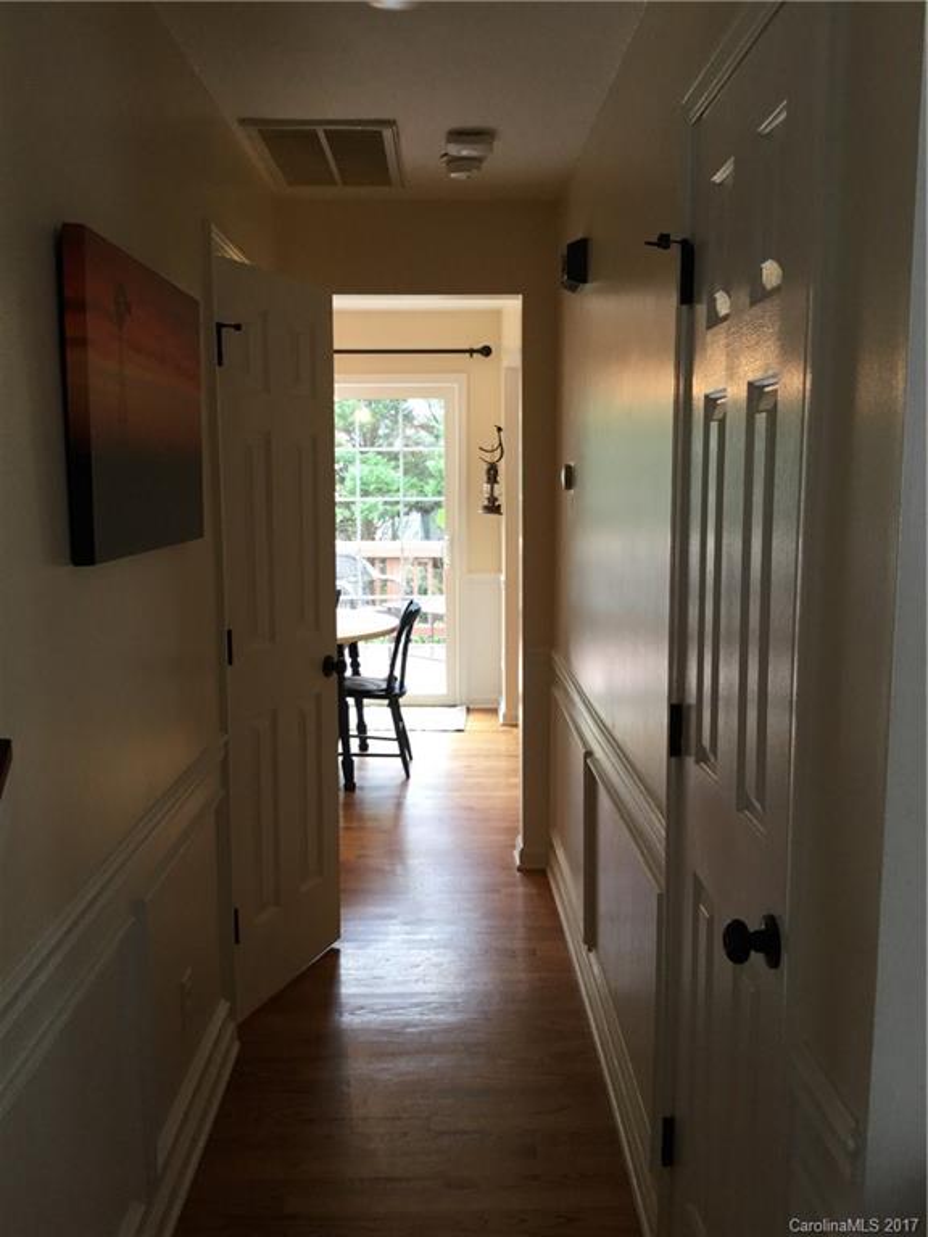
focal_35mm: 31
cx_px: 464
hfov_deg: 45.4
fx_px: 1108
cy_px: 618
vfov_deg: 58.4
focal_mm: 3.3
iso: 50
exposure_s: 1/30
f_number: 2.4
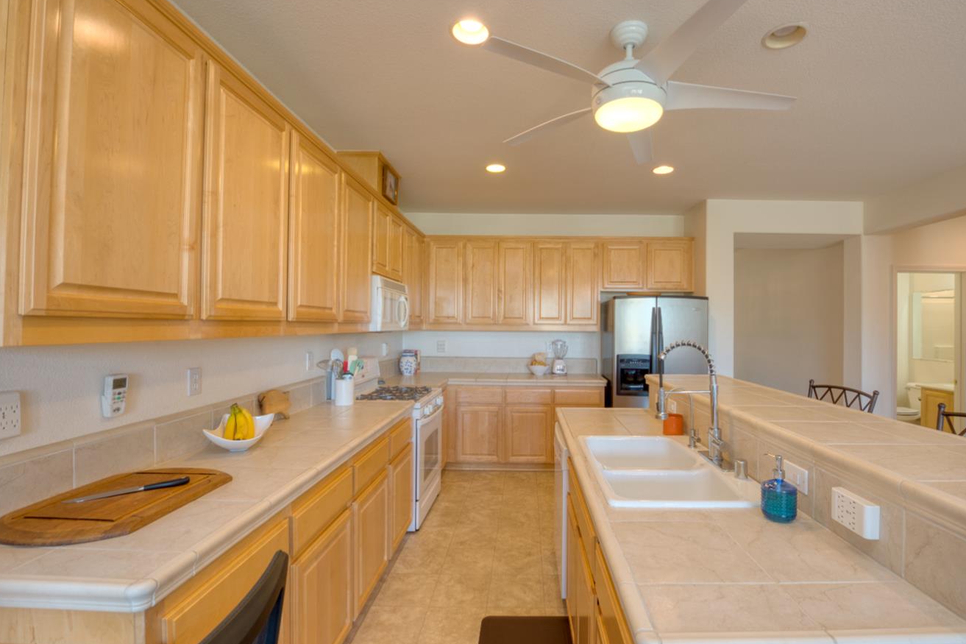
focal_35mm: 16
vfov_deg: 73.7
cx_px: 530
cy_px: 334
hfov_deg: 96.4
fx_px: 429
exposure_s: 1/10
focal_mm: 14
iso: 400
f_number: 10
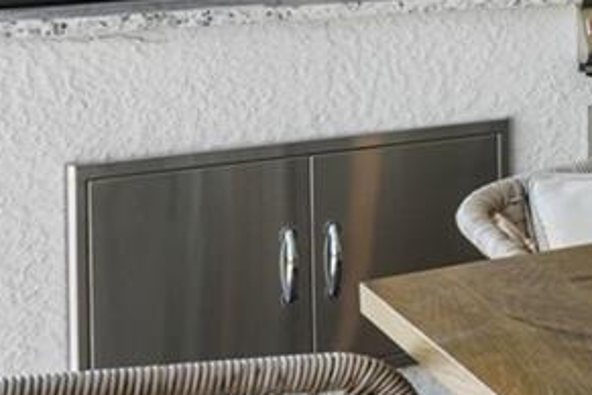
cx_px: 1402
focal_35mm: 88
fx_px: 1447
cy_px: -126
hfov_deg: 14.9
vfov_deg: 14.8
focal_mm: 16
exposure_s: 1/15
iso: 400
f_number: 9
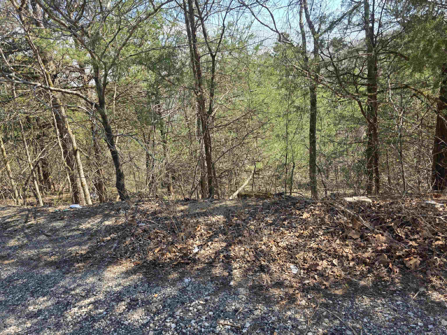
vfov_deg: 58.9
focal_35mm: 23
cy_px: 168
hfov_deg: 73.9
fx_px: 297
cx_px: 224
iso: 25
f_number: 1.7
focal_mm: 6.3
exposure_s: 1/359
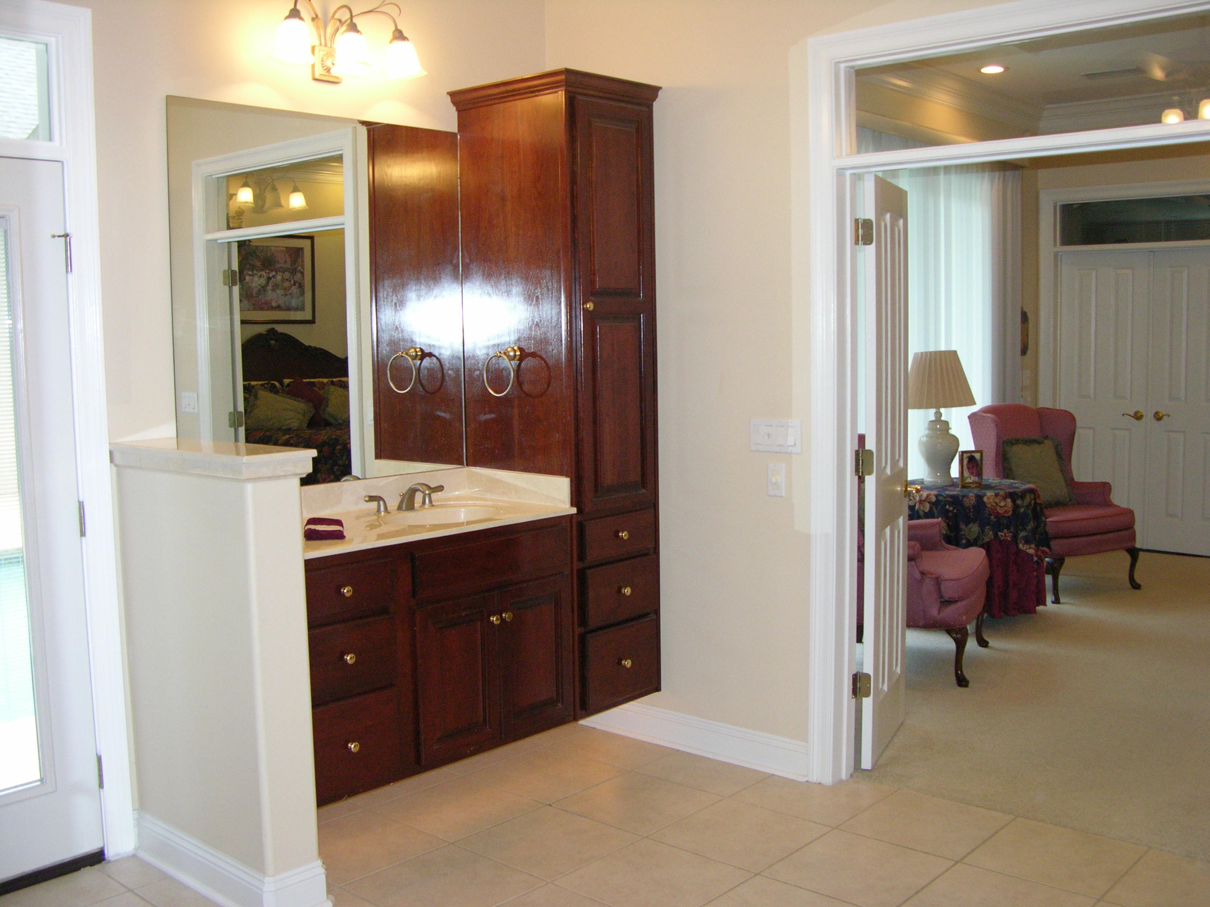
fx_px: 1223
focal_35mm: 35
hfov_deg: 52.6
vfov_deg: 40.7
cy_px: 454
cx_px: 605
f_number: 2.8
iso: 200
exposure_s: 1/60.1
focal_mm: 9
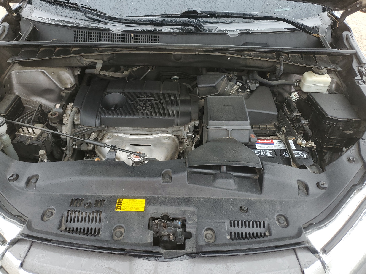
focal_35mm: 26
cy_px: 137
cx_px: 183
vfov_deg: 53.1
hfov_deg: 67.3
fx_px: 275
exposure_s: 1/169
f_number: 1.5
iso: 50
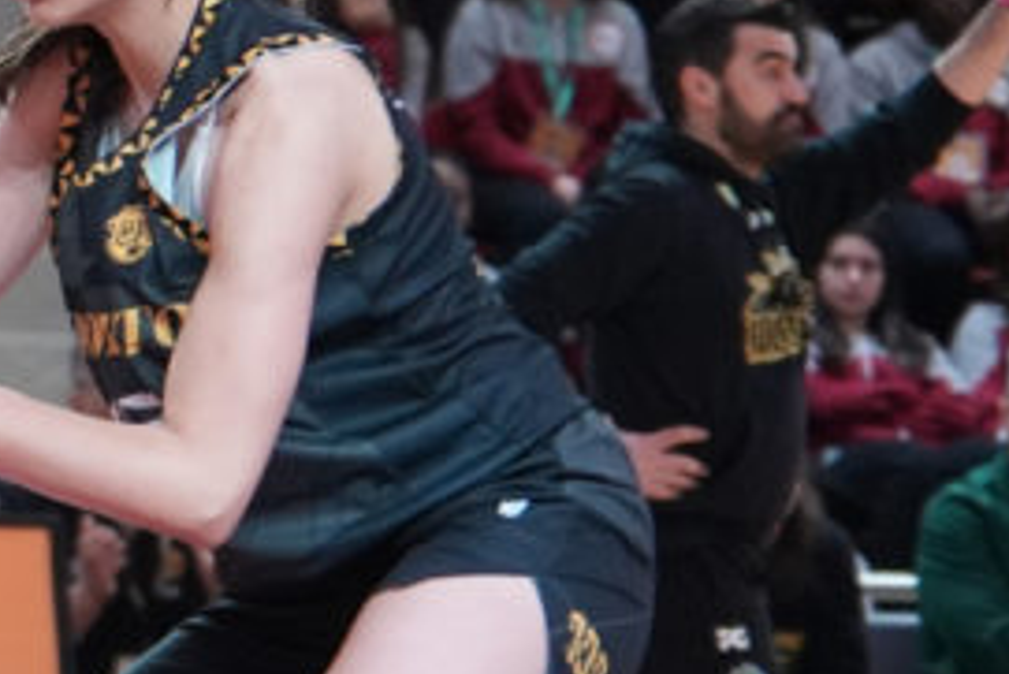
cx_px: -834
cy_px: 127
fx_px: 11581
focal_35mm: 413
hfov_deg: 4.9
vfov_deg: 3.3
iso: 3200
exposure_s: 1/1000
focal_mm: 73
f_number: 2.8
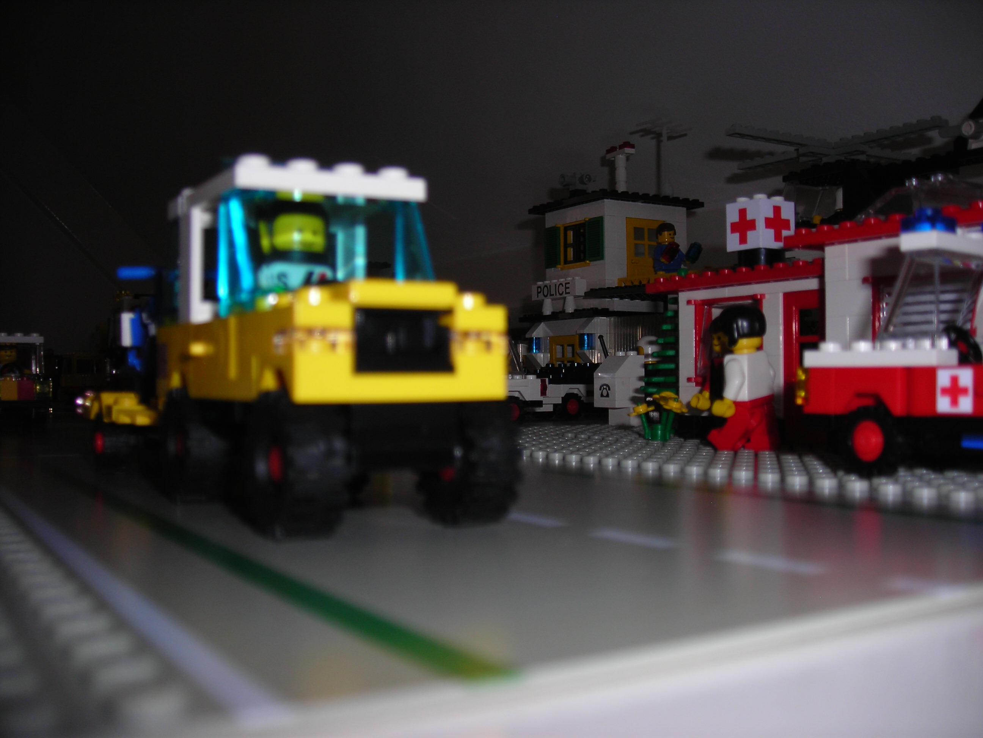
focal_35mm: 38
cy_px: 369
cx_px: 492
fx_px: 1079
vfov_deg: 37.7
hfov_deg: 49.0
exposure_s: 1/60.1
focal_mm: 6.3
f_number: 6.4
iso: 50
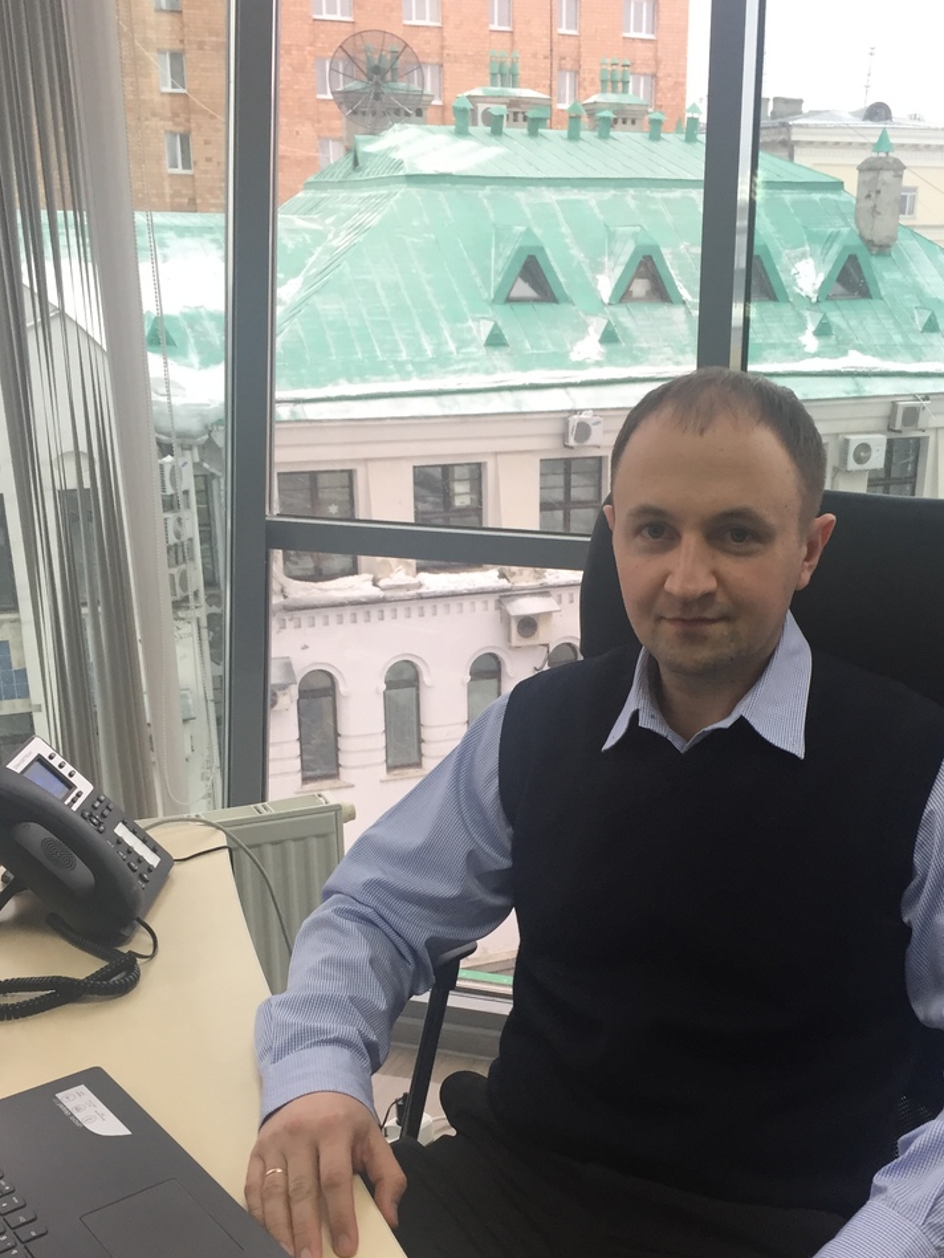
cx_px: 556
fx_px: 1418
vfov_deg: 47.4
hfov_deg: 36.7
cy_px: 782
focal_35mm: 39
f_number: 2.2
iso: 32
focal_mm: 4.15
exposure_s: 1/33
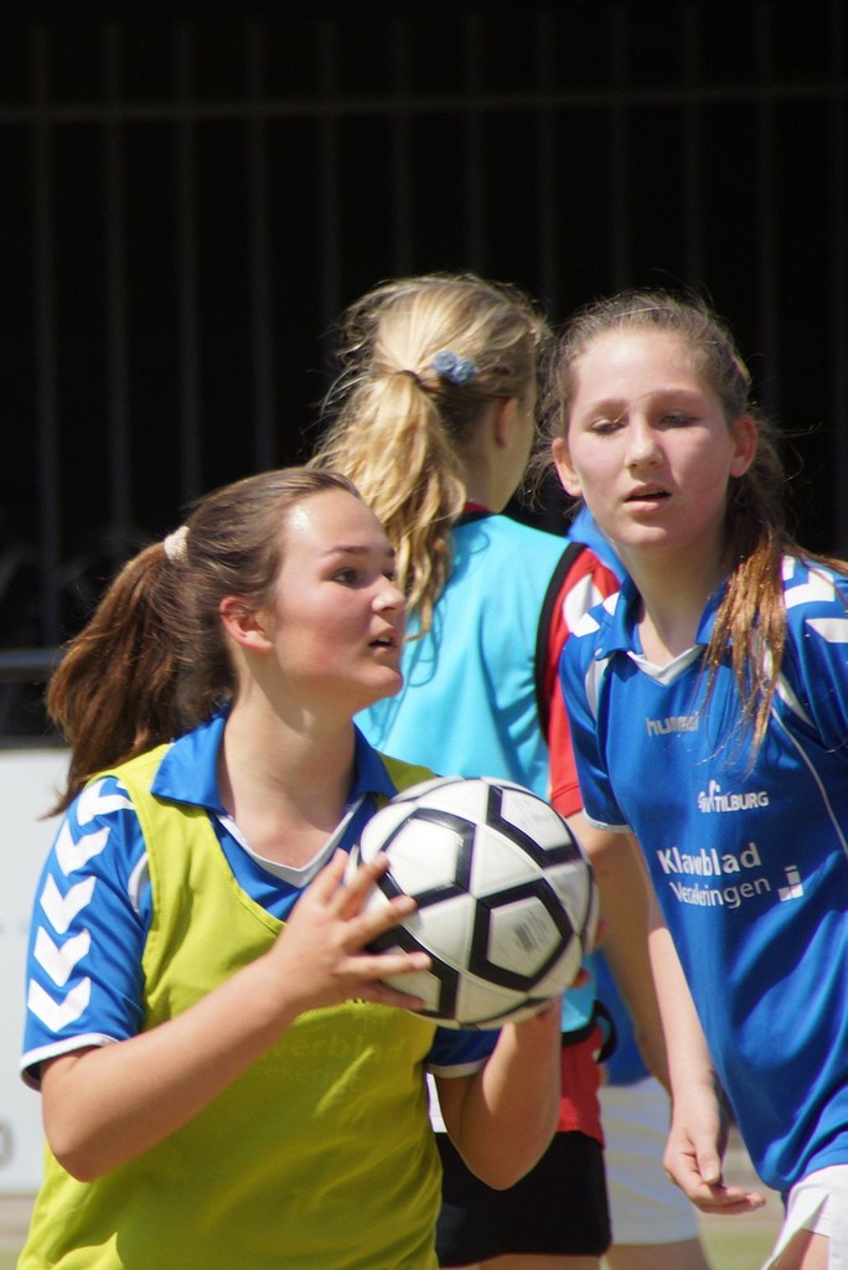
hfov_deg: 3.7
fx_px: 13231
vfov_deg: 5.5
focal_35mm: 375
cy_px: 635
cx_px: 424
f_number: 6.3
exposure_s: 1/640
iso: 160
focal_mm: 250
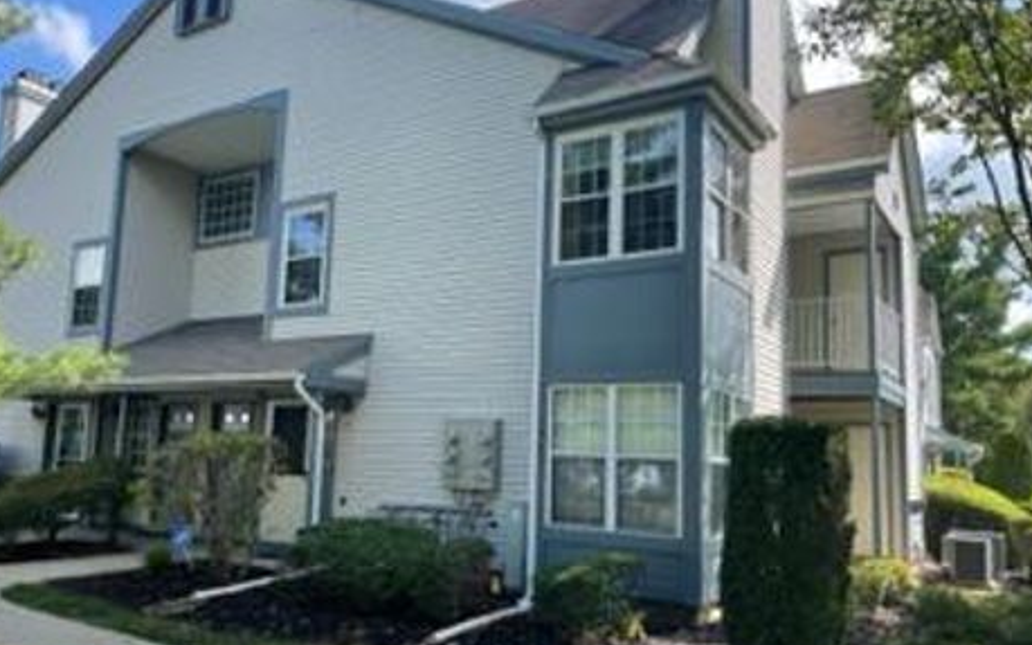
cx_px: 477
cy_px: 340
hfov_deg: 62.8
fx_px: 844
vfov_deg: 41.8
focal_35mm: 30
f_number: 1.6
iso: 32
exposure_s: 1/994
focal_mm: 5.1
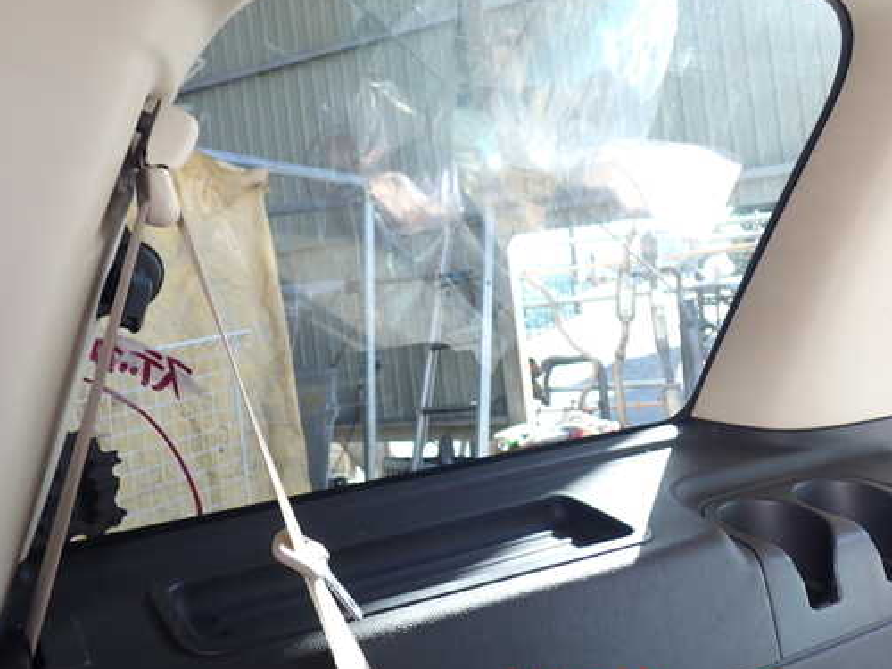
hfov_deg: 51.2
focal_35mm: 36
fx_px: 928
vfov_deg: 39.6
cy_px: 309
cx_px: 376
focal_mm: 5.4
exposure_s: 1/60
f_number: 2.3
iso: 160
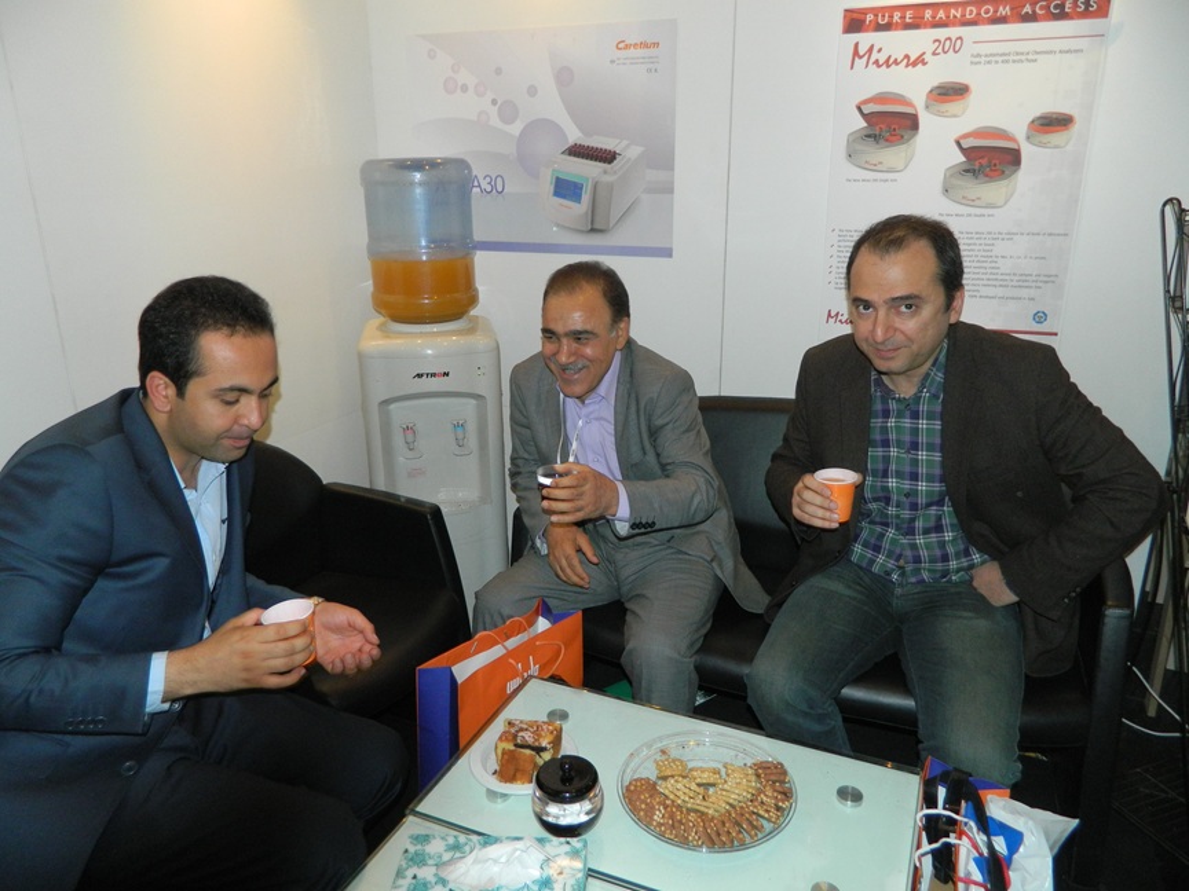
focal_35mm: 25
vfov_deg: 54.9
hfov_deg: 69.4
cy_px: 446
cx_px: 594
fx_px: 859
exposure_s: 1/30
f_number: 3.1
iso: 200
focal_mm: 4.5
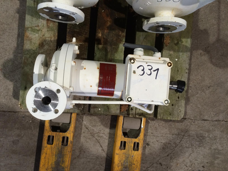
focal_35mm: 29
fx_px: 191
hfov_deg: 61.7
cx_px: 114
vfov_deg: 48.2
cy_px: 86
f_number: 2.2
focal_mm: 4.15
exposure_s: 1/33
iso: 64
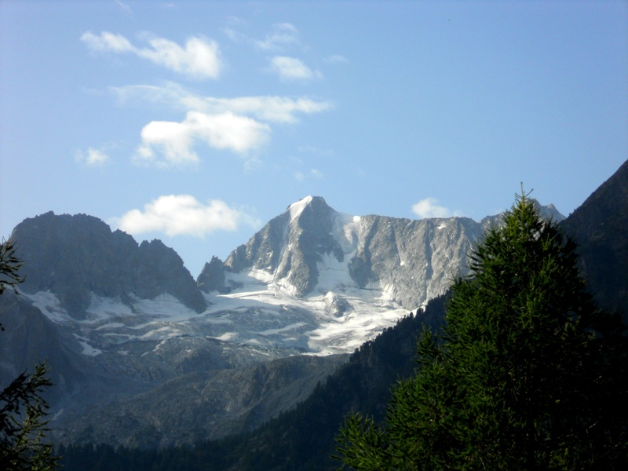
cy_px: 236
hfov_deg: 18.2
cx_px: 314
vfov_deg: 13.7
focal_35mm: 108
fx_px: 1959
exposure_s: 1/400
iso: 80
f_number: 5.9
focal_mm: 19.6
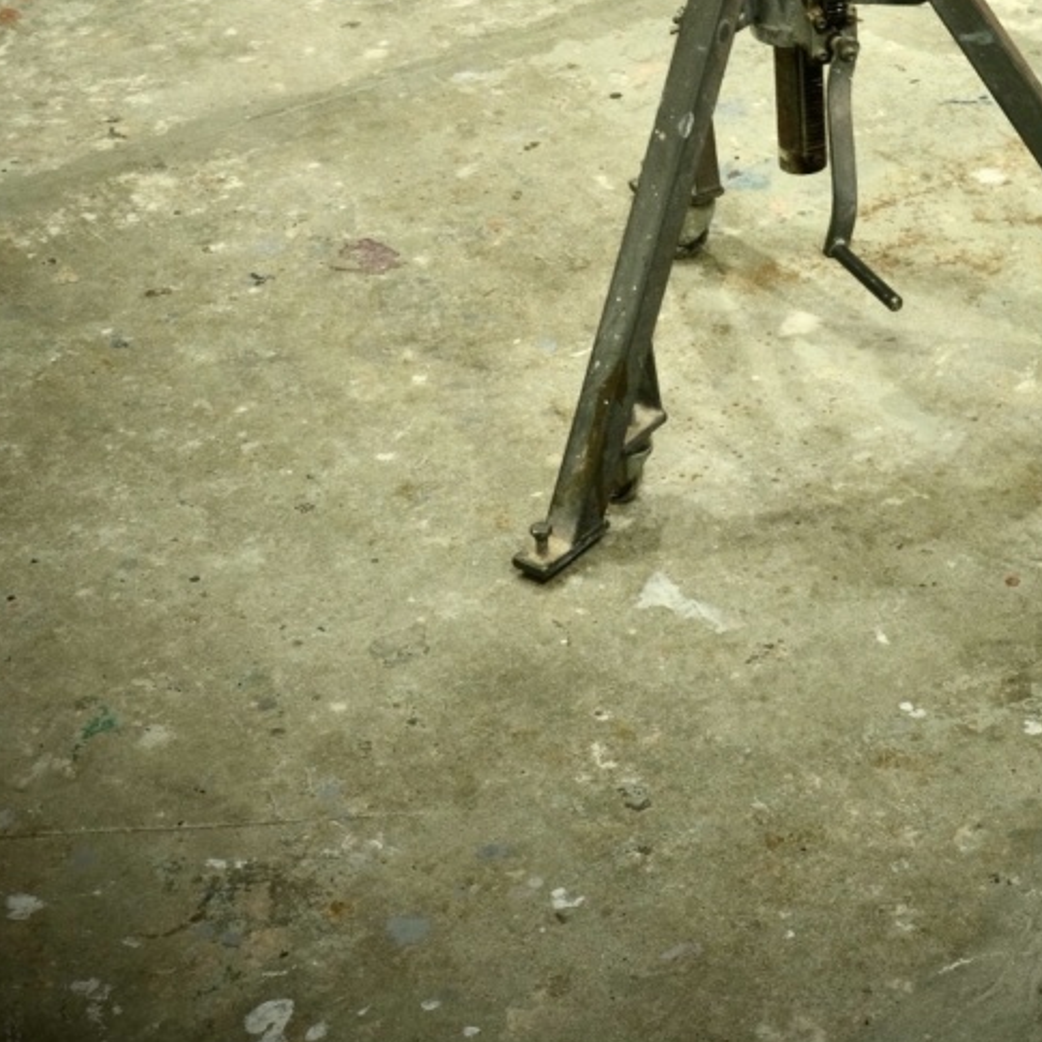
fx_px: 2759
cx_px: 765
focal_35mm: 81
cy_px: -27
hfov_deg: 21.2
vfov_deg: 20.6
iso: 800
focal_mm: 26.5
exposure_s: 1/30
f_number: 13
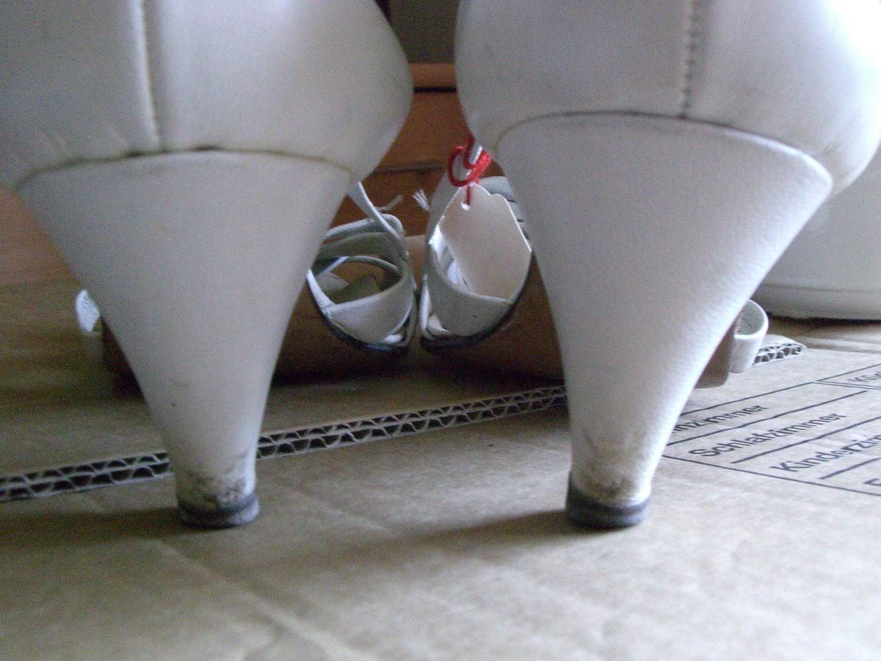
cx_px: 440
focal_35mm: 47
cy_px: 330
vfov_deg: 30.9
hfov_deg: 40.4
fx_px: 1196
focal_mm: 7.6
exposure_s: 1/50
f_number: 3
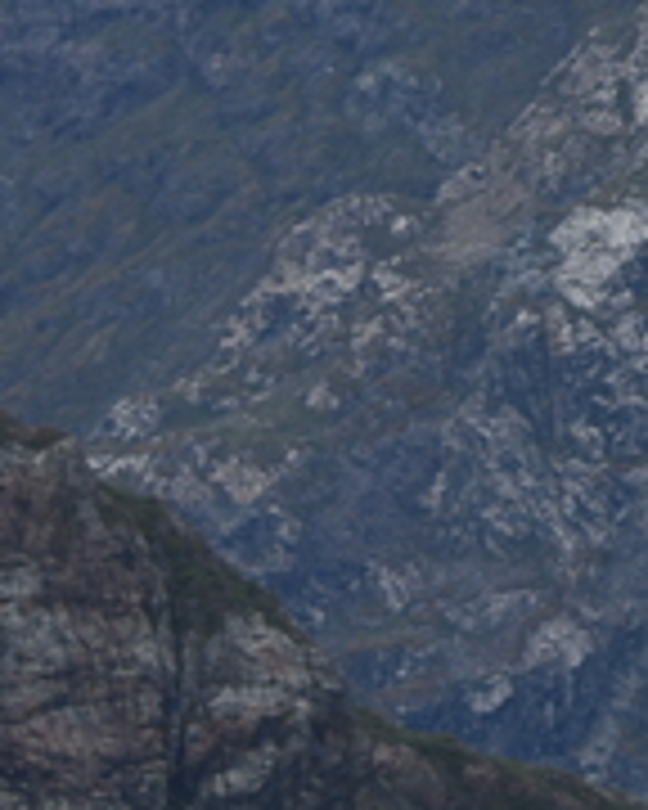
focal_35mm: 547
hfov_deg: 2.8
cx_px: 1724
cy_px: -828
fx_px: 13113
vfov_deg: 3.5
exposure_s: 1/200
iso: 100
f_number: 7.1
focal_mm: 82
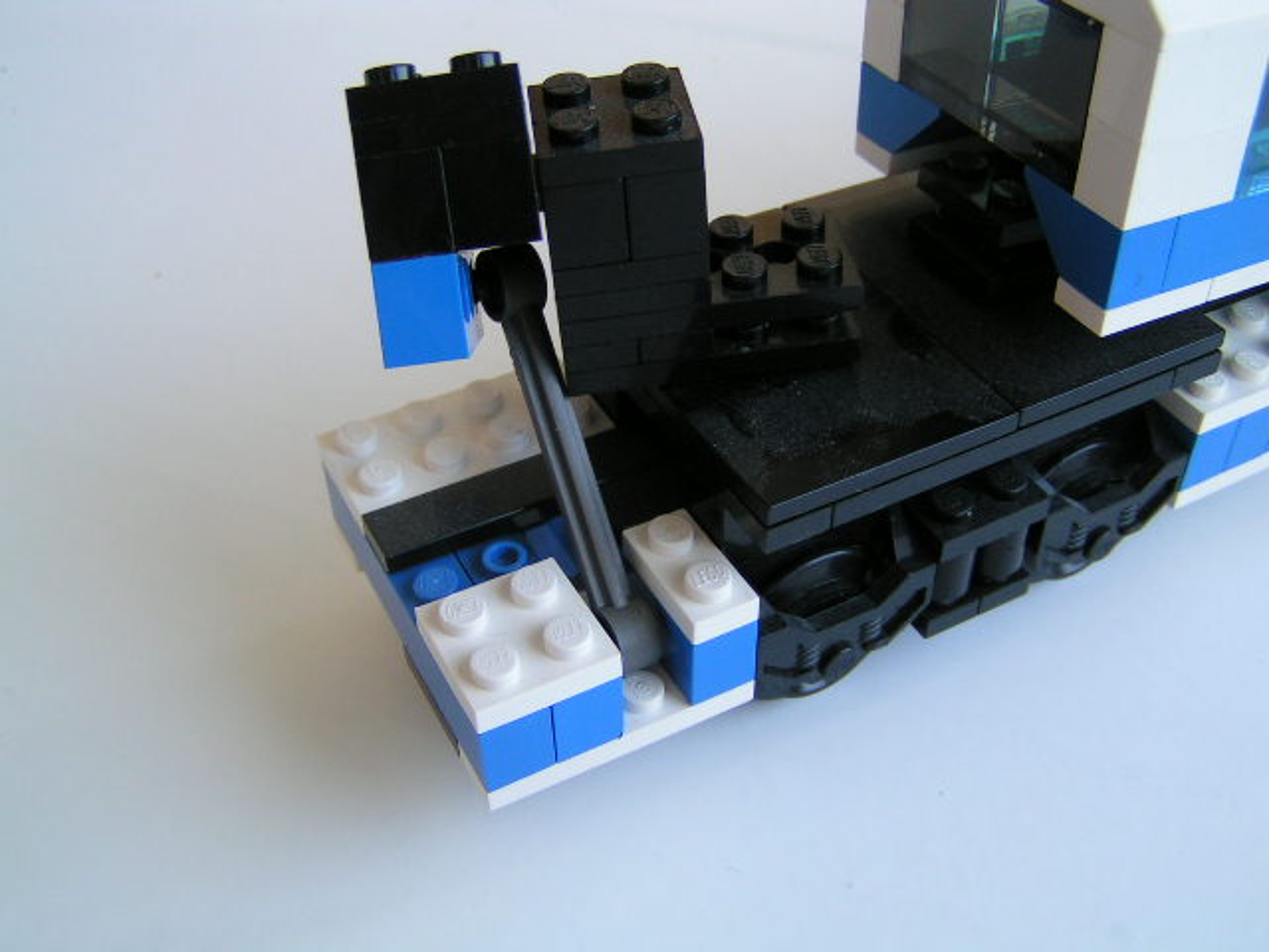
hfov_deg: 49.0
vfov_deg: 37.7
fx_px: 1393
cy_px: 476
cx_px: 634
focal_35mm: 38
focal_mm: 5.8
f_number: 2.8
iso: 80
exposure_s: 1/40
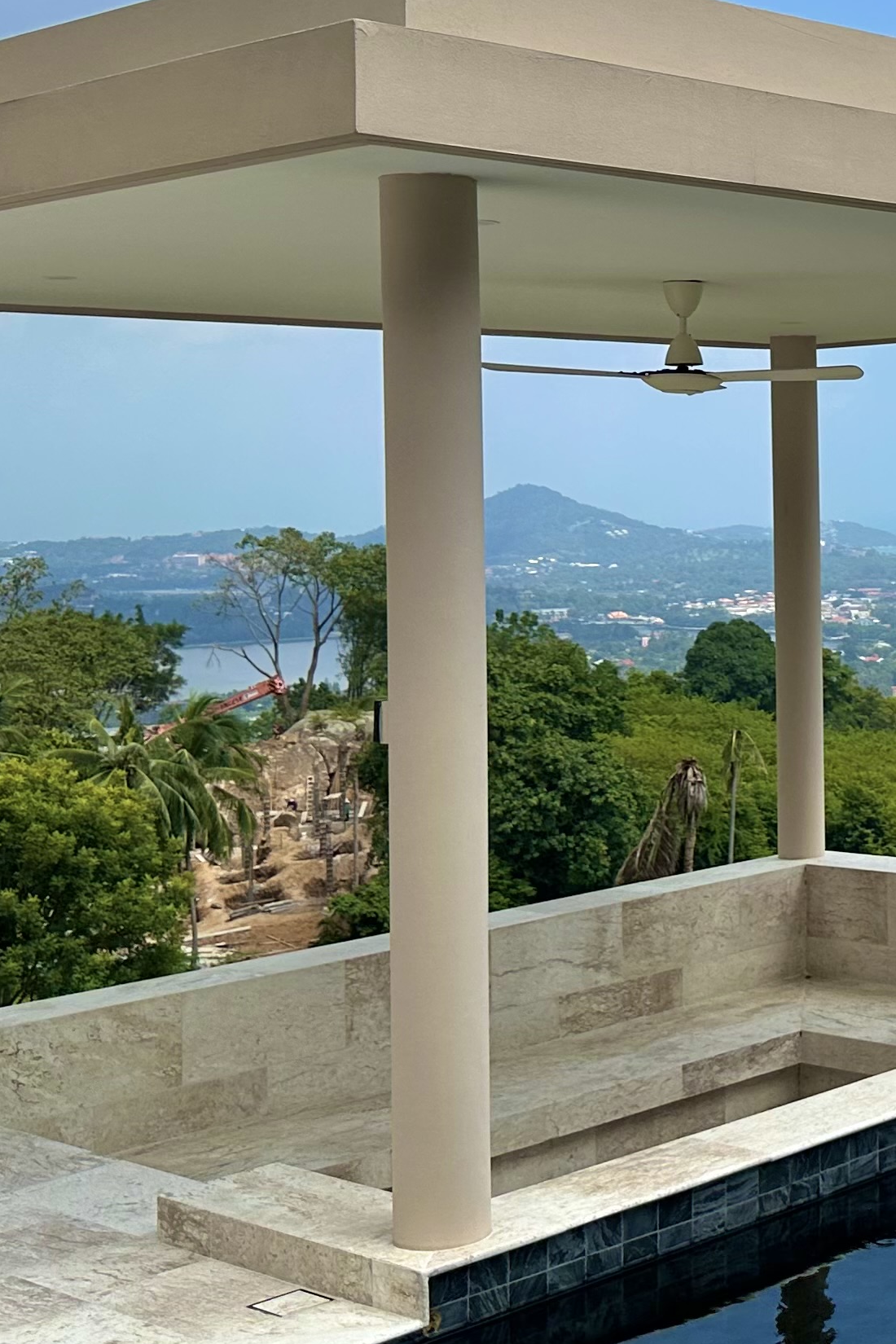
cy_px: 448
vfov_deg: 32.6
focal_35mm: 61
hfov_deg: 20.2
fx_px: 2277
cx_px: 1197
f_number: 1.78
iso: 80
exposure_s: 1/6623
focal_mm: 6.86
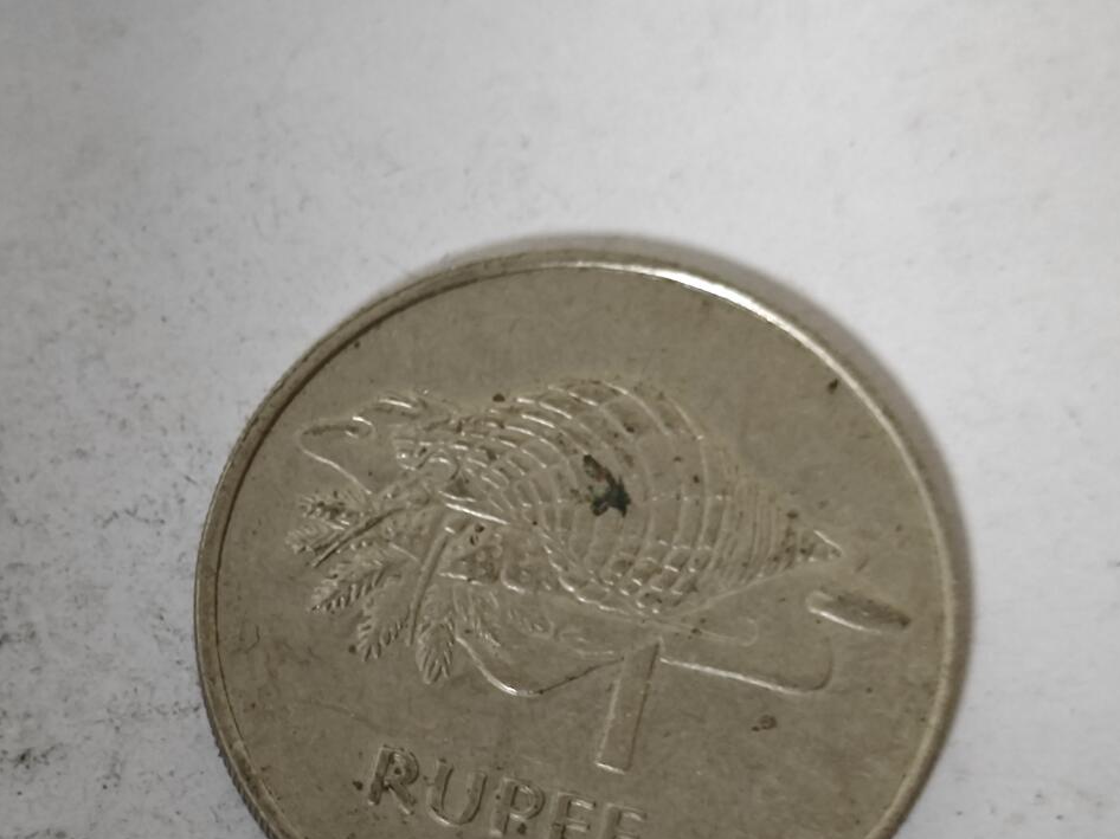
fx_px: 3590
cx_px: 562
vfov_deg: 13.3
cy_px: 582
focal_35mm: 111
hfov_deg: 17.7
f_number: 1.9
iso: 640
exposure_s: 1/41.3
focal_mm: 8.7
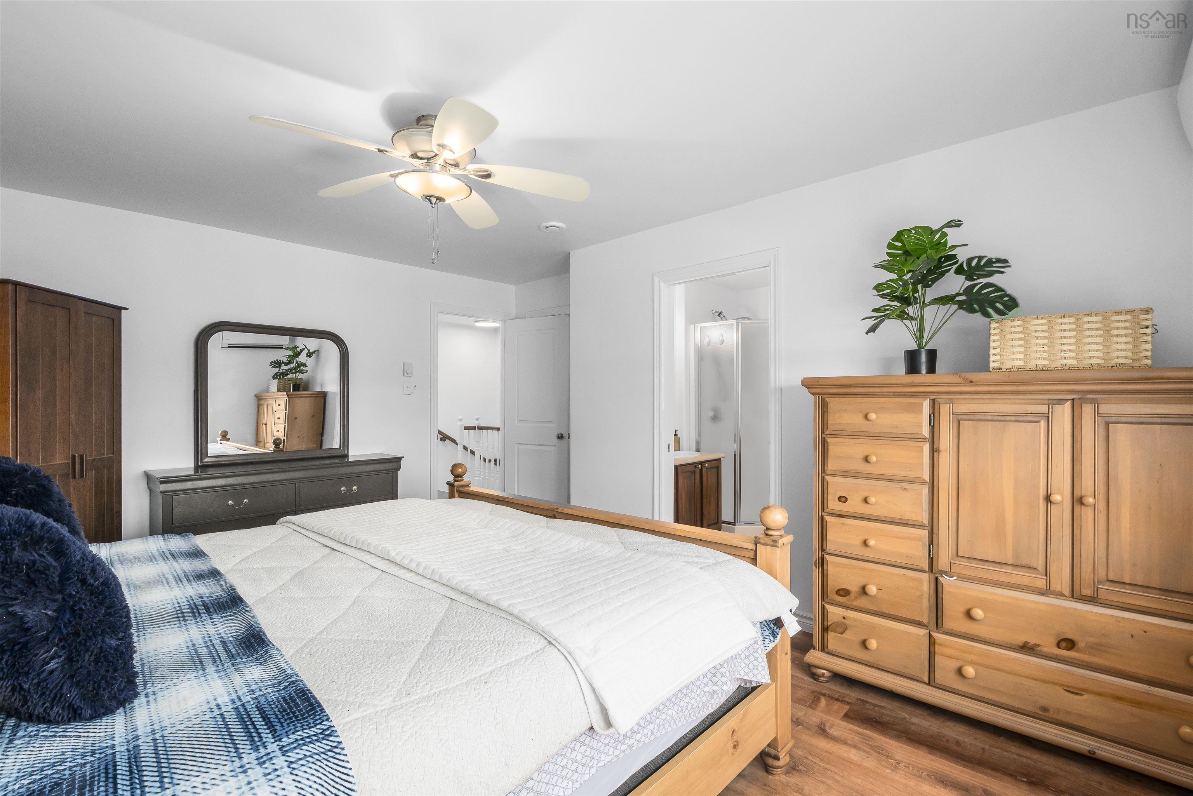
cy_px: 398
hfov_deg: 100.4
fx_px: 497
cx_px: 596
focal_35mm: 15
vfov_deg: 77.3
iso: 400
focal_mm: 10
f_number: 10
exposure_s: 1/15
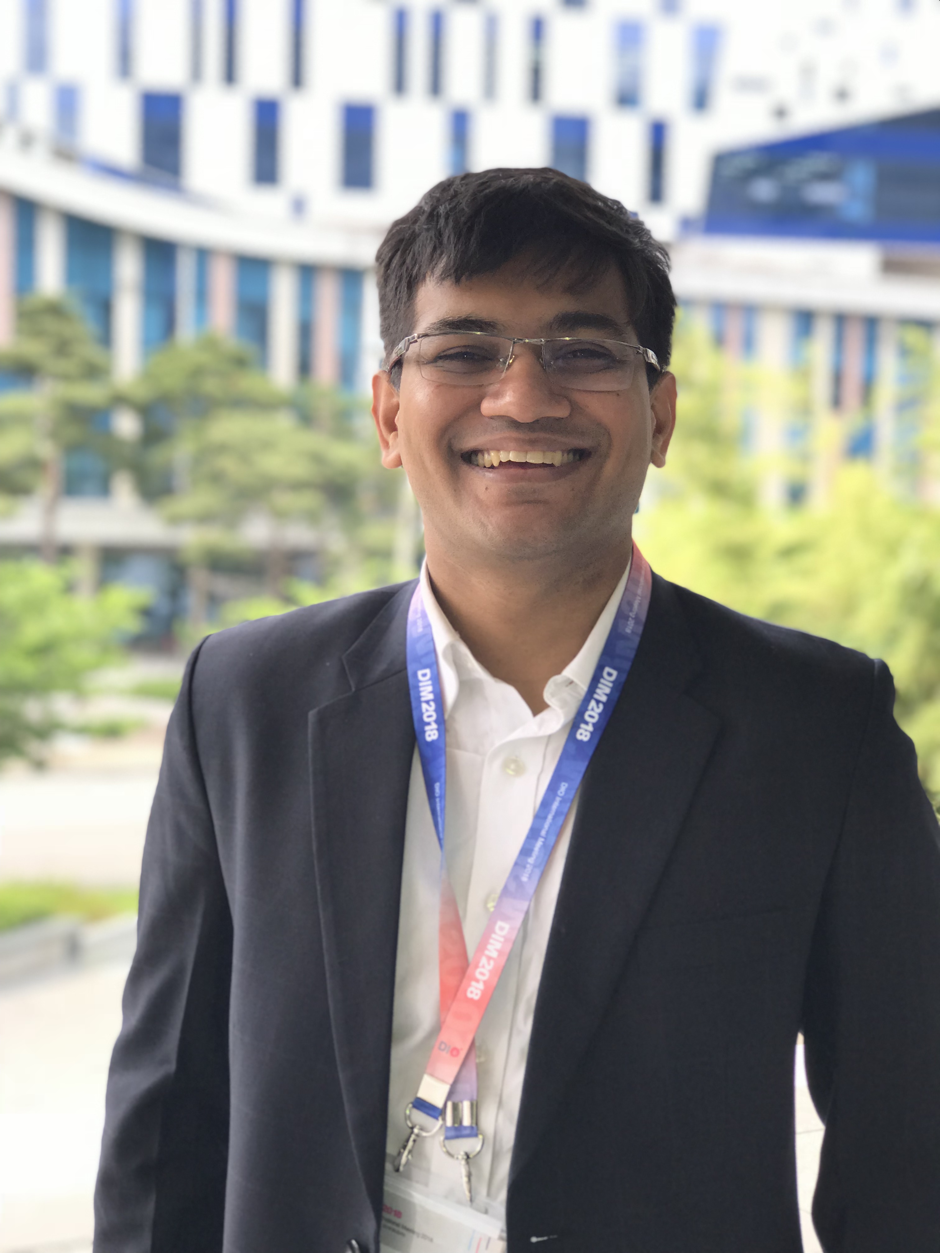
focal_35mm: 57
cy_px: 626
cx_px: 470
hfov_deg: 25.7
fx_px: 2064
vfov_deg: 33.8
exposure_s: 1/120
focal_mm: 6.6
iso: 32
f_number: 2.8
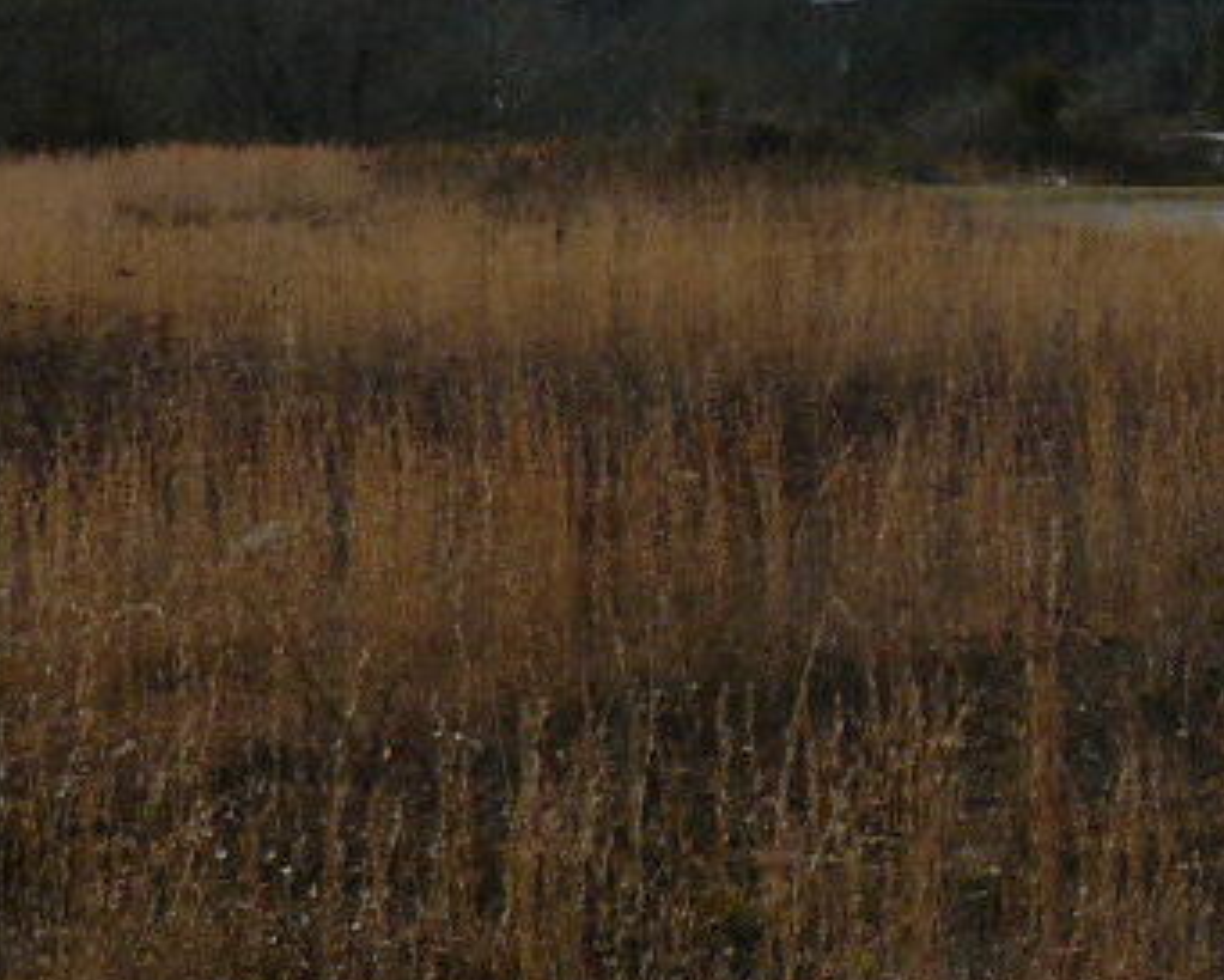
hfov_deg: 13.3
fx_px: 4783
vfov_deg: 11.6
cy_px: 50
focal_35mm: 132
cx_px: 2107
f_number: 7.1
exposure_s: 1/400
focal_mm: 6
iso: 100
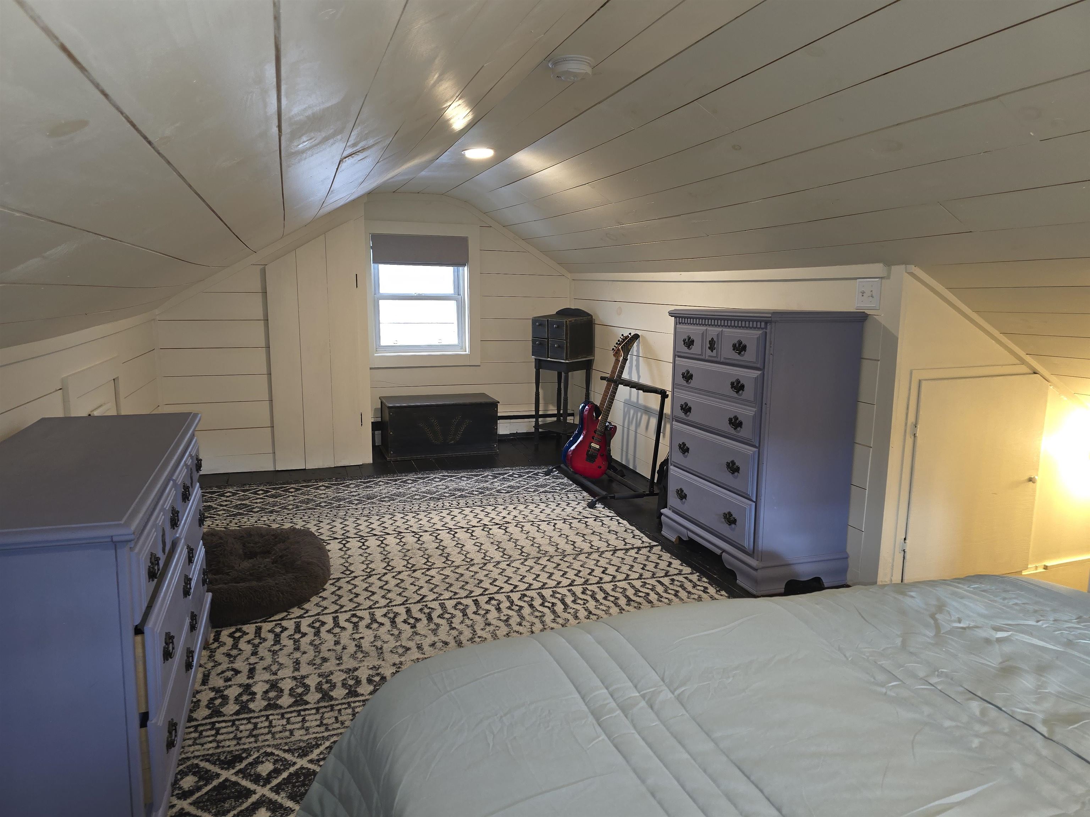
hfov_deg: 73.9
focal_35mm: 23
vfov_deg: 58.9
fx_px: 724
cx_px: 545
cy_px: 408
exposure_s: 1/24
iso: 100
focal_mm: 6.3
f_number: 1.7
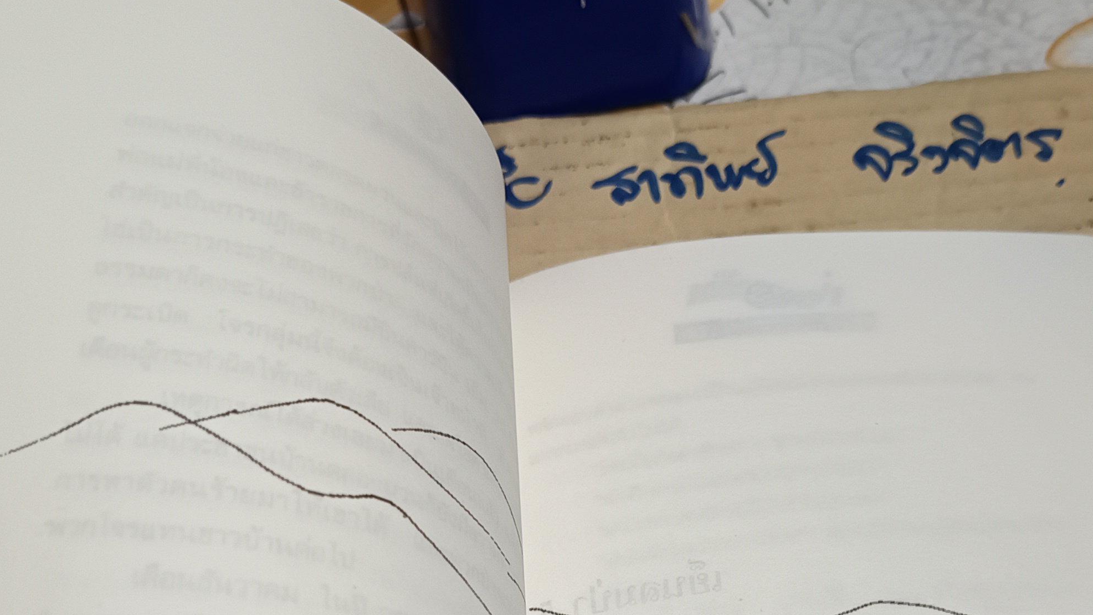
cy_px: 667
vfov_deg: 21.5
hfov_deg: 39.0
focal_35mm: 53
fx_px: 1536
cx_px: 654
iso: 1125
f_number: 1.7
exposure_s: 1/50
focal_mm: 5.31
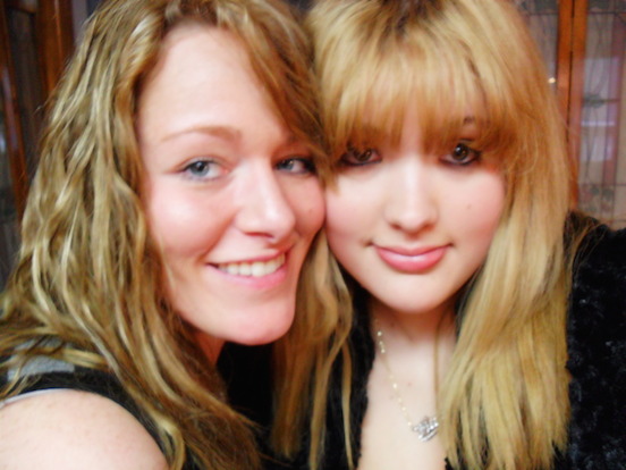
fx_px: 633
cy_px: 235
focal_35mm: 35
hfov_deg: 52.6
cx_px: 313
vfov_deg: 40.7
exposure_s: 1/15
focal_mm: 6.3
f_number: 3
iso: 200
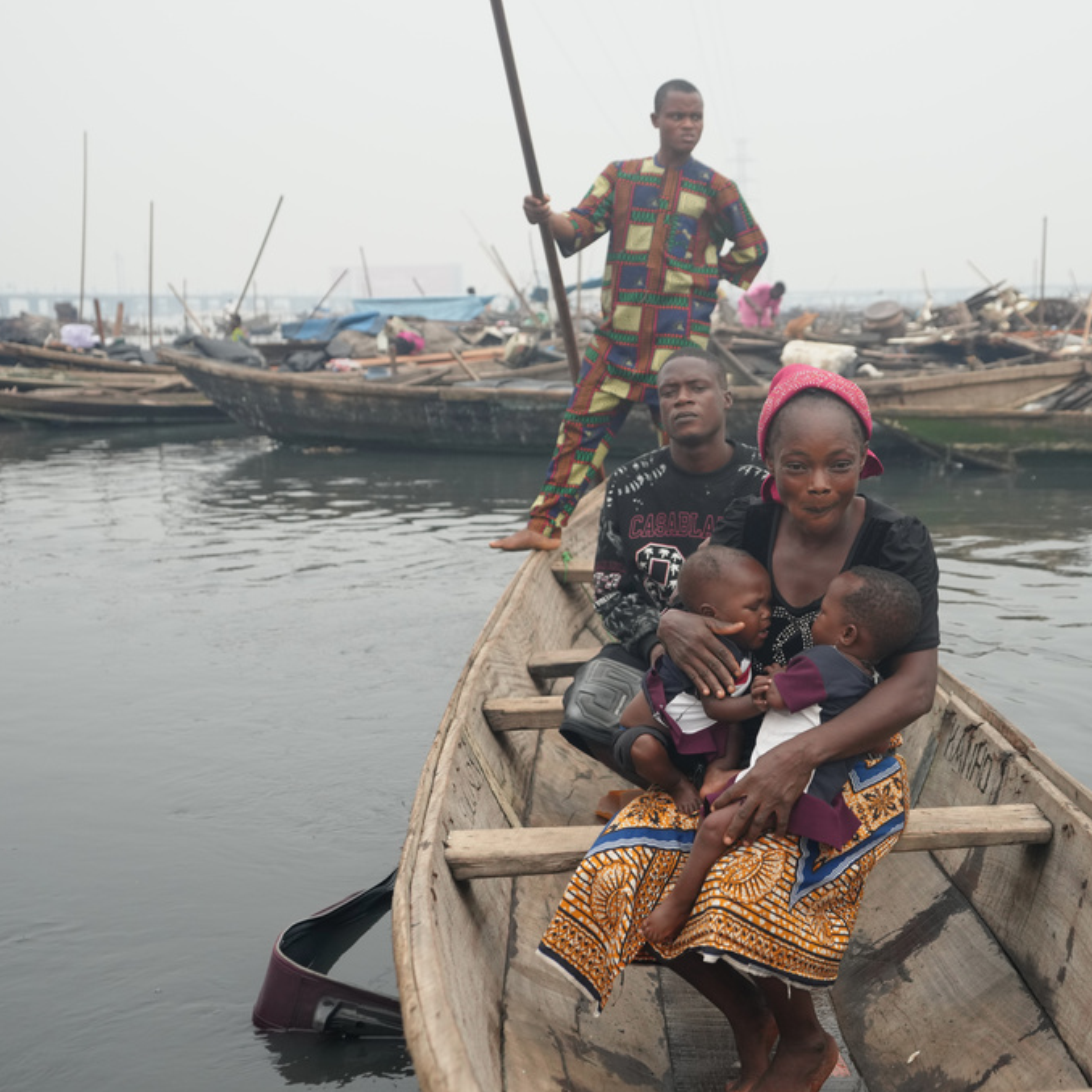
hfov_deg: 37.3
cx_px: 703
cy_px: 548
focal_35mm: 45
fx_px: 1606
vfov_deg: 37.6
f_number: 3.5
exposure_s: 1/2000
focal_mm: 35
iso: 1000
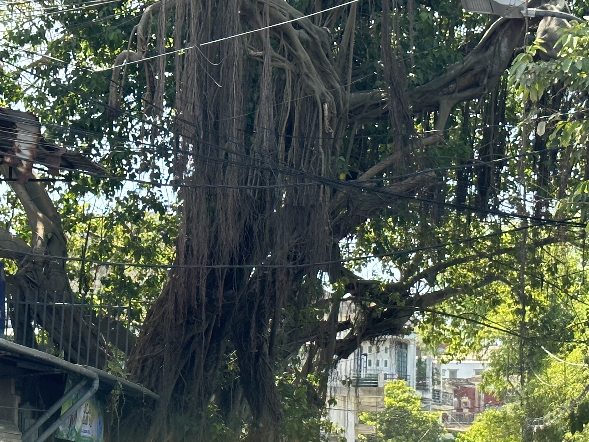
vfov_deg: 14.4
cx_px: 224
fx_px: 1736
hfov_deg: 19.2
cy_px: 402
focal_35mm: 102
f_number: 1.78
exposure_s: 1/619
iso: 64
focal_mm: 6.86
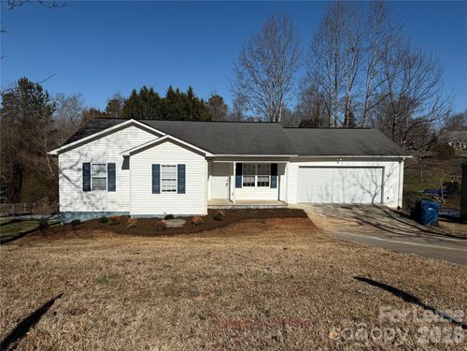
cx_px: 234
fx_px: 324
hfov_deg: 71.6
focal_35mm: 24
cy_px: 176
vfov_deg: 56.8
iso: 80
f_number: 1.78
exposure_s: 1/11905
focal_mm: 6.76
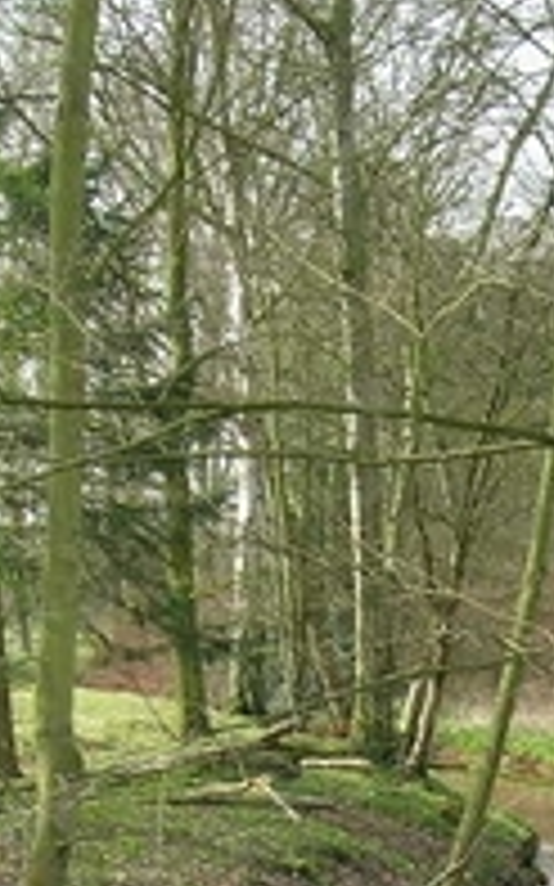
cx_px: 662
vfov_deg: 18.6
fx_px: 2659
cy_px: 801
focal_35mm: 110
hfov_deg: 11.7
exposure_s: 1/59.3
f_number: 4.9
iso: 50
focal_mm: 5.7
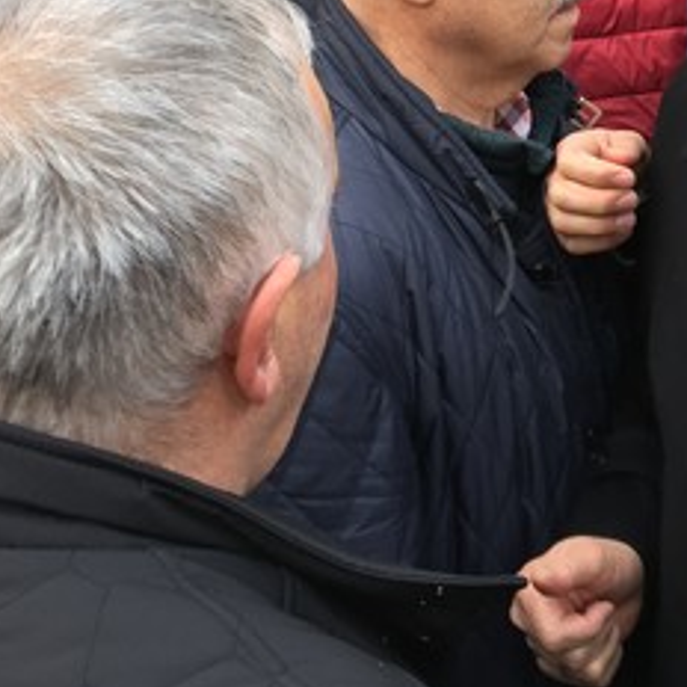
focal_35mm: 74
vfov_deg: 22.6
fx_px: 1662
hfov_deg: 22.0
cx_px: 779
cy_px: 30
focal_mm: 4.15
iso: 40
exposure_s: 1/100
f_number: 2.2
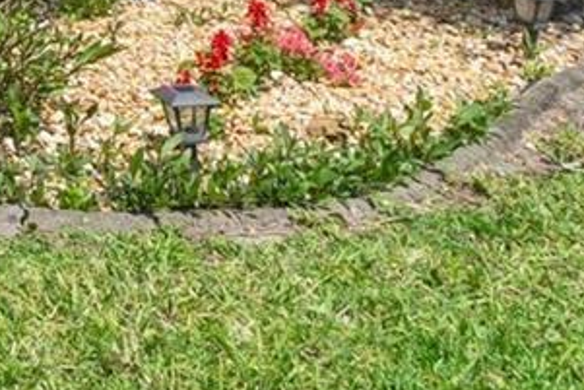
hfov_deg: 14.7
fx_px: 1682
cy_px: -479
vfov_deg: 11.4
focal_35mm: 104
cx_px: -706
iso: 250
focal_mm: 13
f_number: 8
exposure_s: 1/250
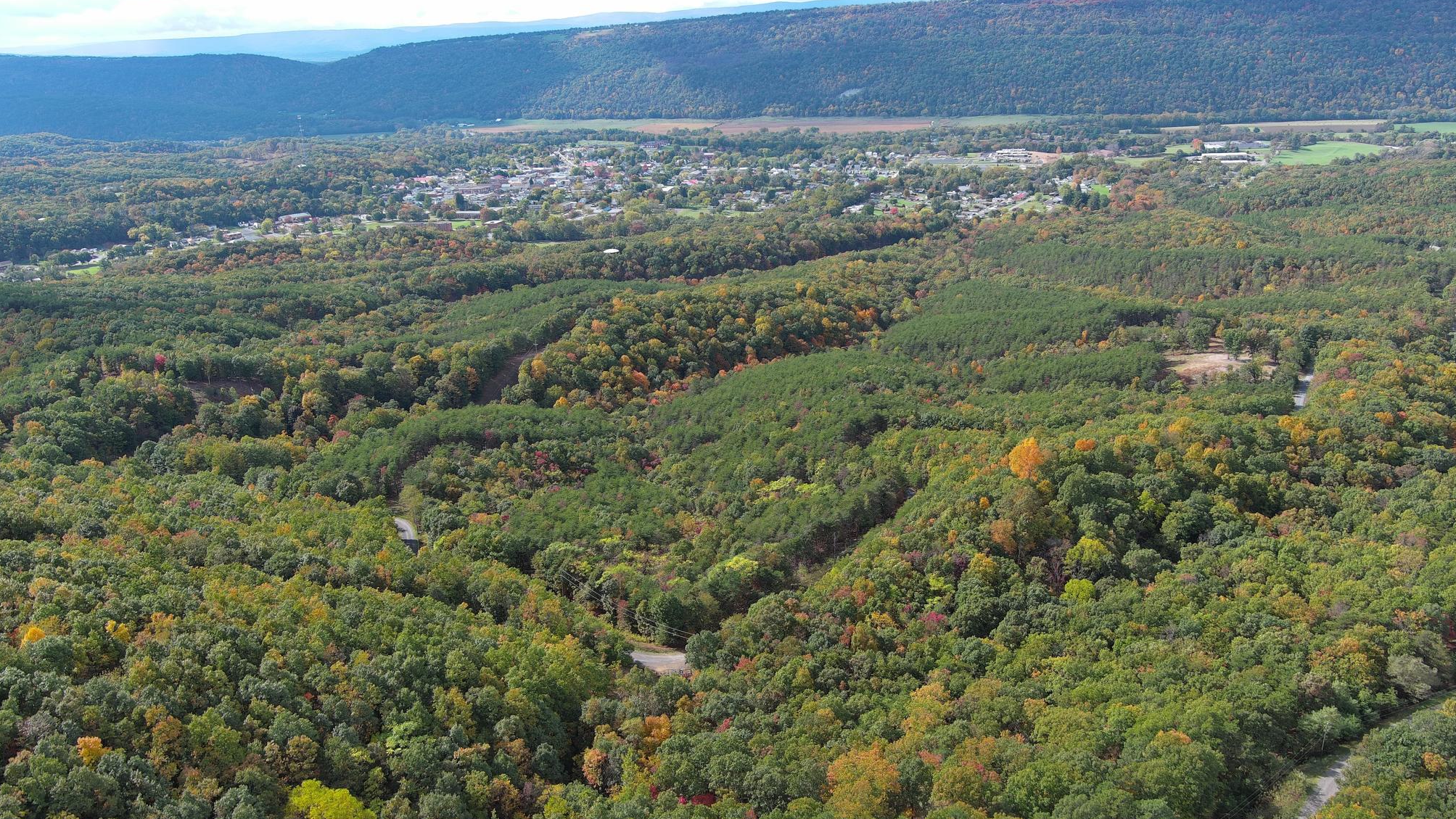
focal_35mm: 31
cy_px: 407
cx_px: 741
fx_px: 1197
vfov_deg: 37.8
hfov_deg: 62.6
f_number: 2.8
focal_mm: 10.57
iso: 100
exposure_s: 1/532
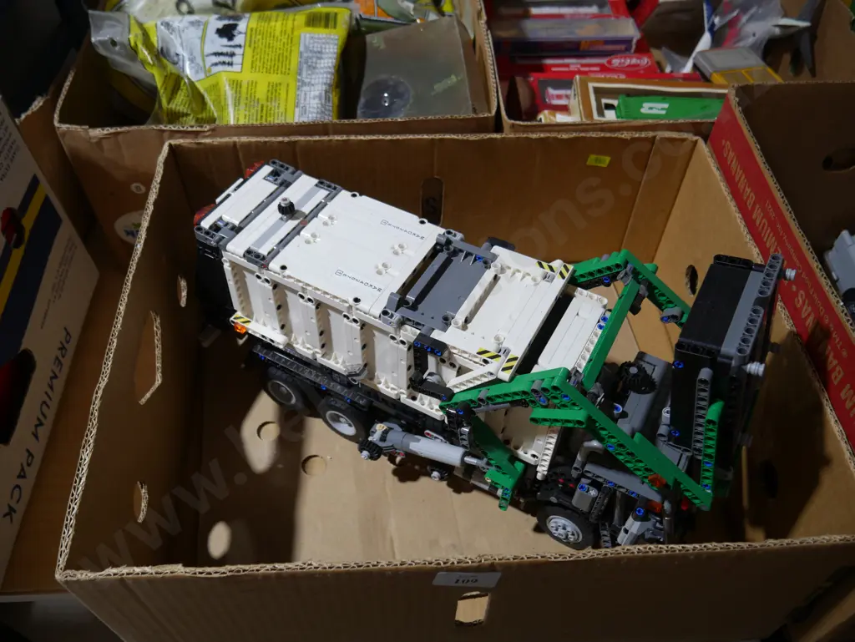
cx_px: 428
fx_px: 692
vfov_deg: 49.8
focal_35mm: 28
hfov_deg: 63.4
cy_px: 321
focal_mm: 14
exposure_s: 1/60
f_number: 3.5
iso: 200
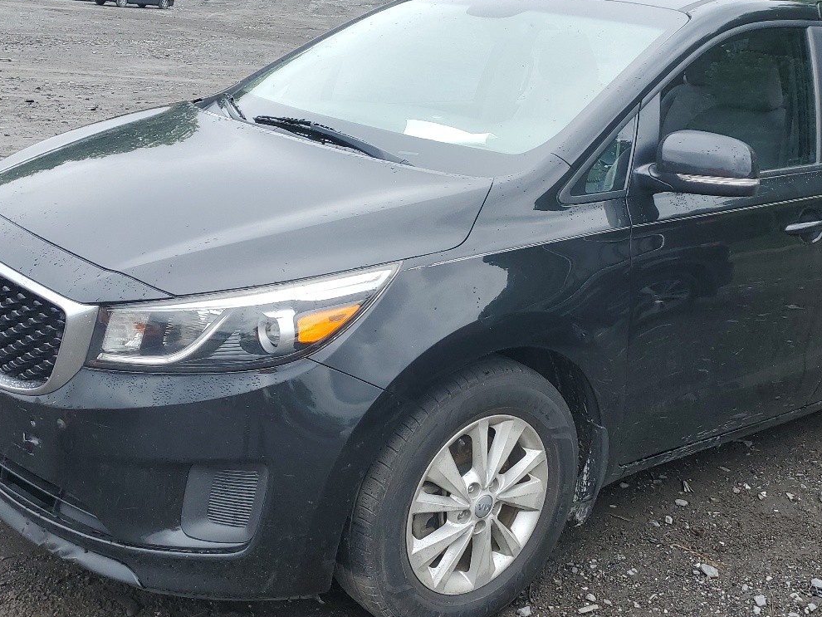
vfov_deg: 34.3
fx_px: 998
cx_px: 483
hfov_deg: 44.6
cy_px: 274
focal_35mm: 42
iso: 50
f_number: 1.5
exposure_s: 1/1000
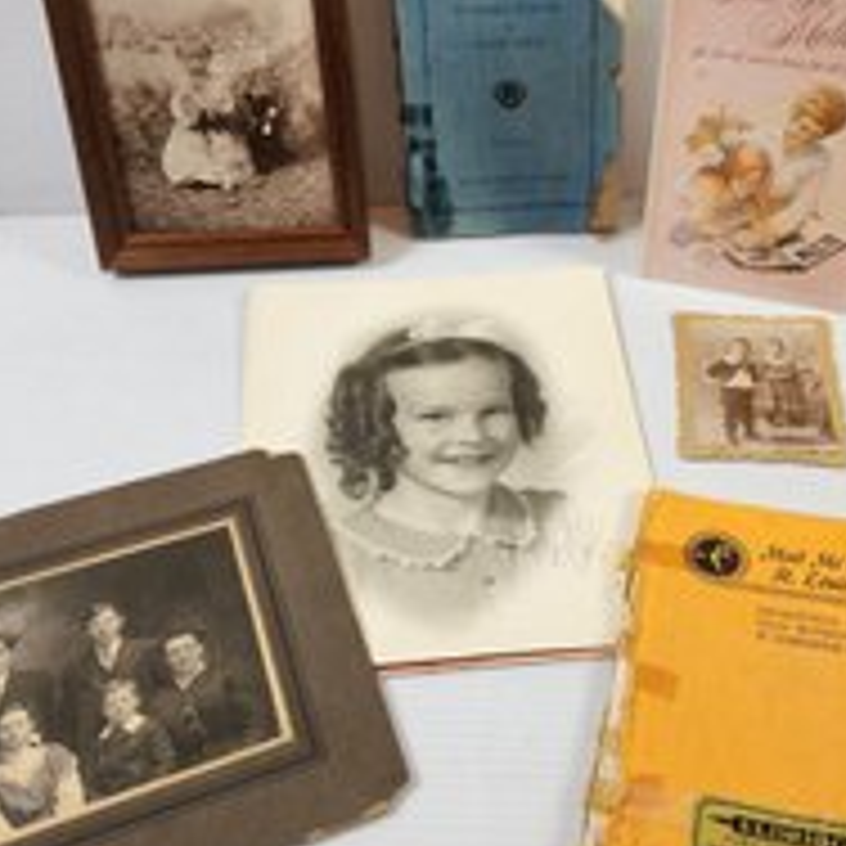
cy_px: 425
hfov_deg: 44.7
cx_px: 511
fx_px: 1023
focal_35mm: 37
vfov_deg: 44.9
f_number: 1.8
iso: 80
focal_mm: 5.4
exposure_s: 1/120
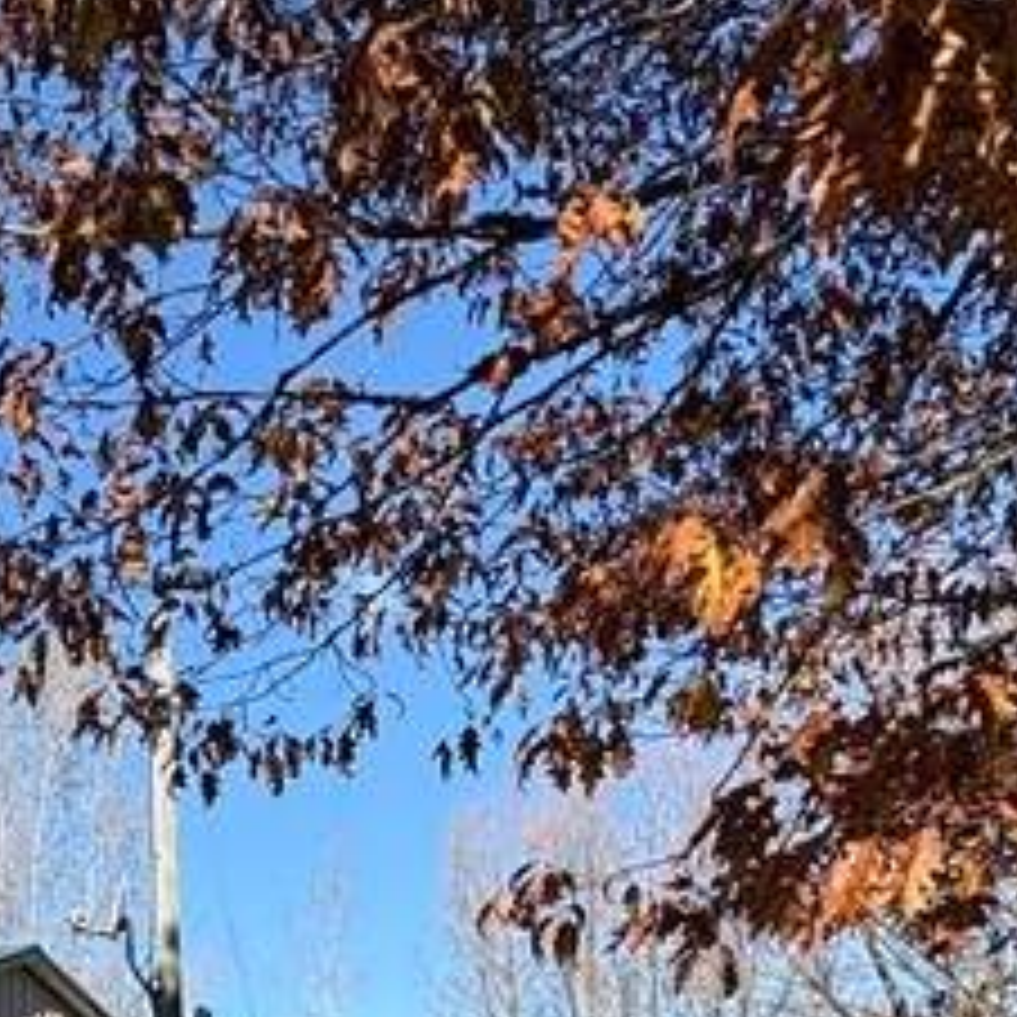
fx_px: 1861
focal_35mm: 56
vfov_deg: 25.9
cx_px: -126
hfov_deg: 27.7
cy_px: 1336
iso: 40
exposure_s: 1/1420
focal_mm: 2.22
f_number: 2.2
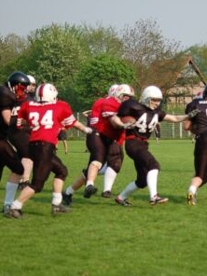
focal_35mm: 154
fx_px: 1228
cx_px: 194
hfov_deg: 9.6
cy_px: 137
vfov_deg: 12.8
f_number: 4
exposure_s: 1/1000
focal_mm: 70
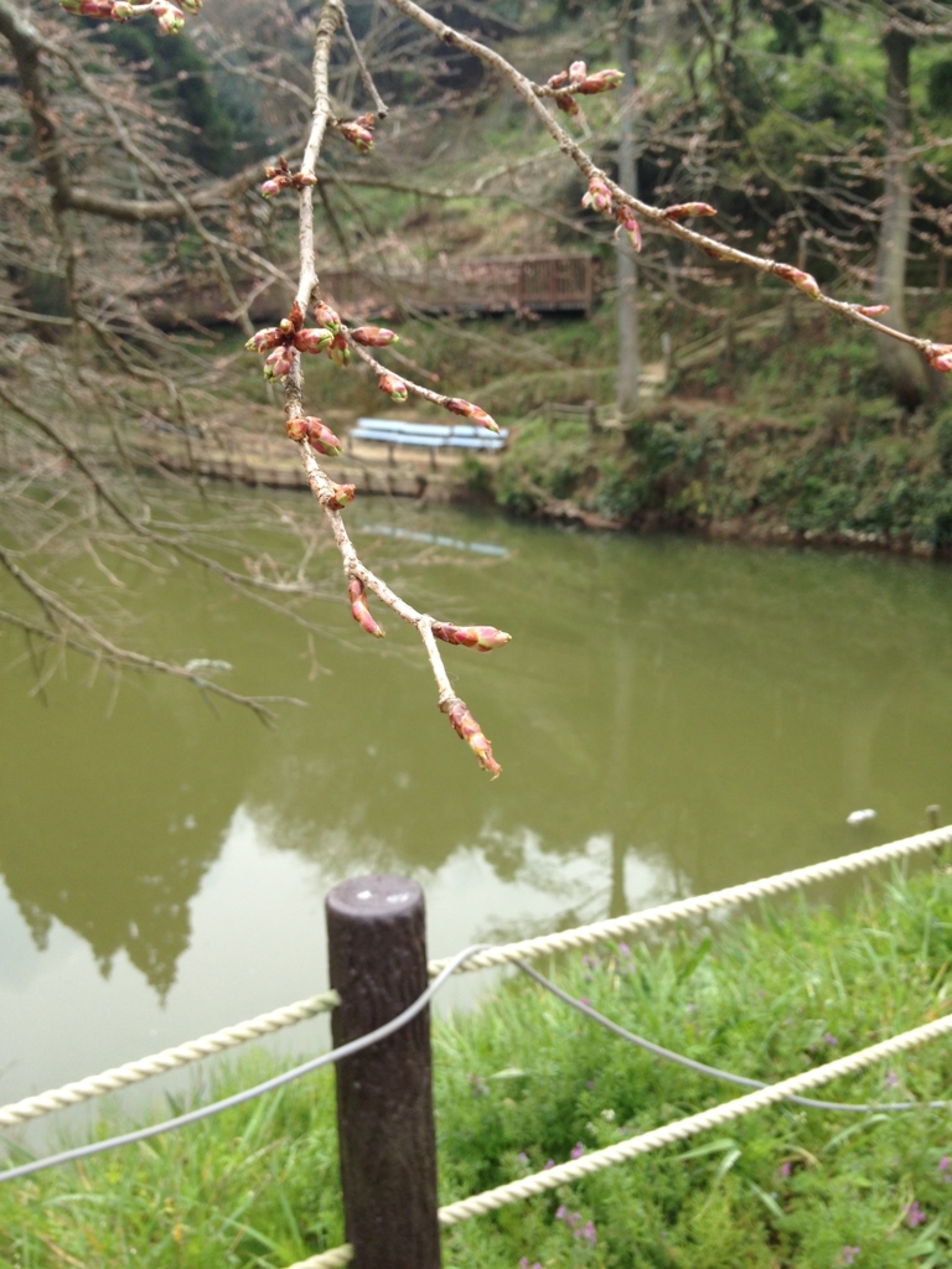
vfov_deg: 52.6
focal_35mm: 35
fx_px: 1283
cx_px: 476
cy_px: 634
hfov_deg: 40.7
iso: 50
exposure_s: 1/511
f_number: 2.4
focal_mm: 4.28
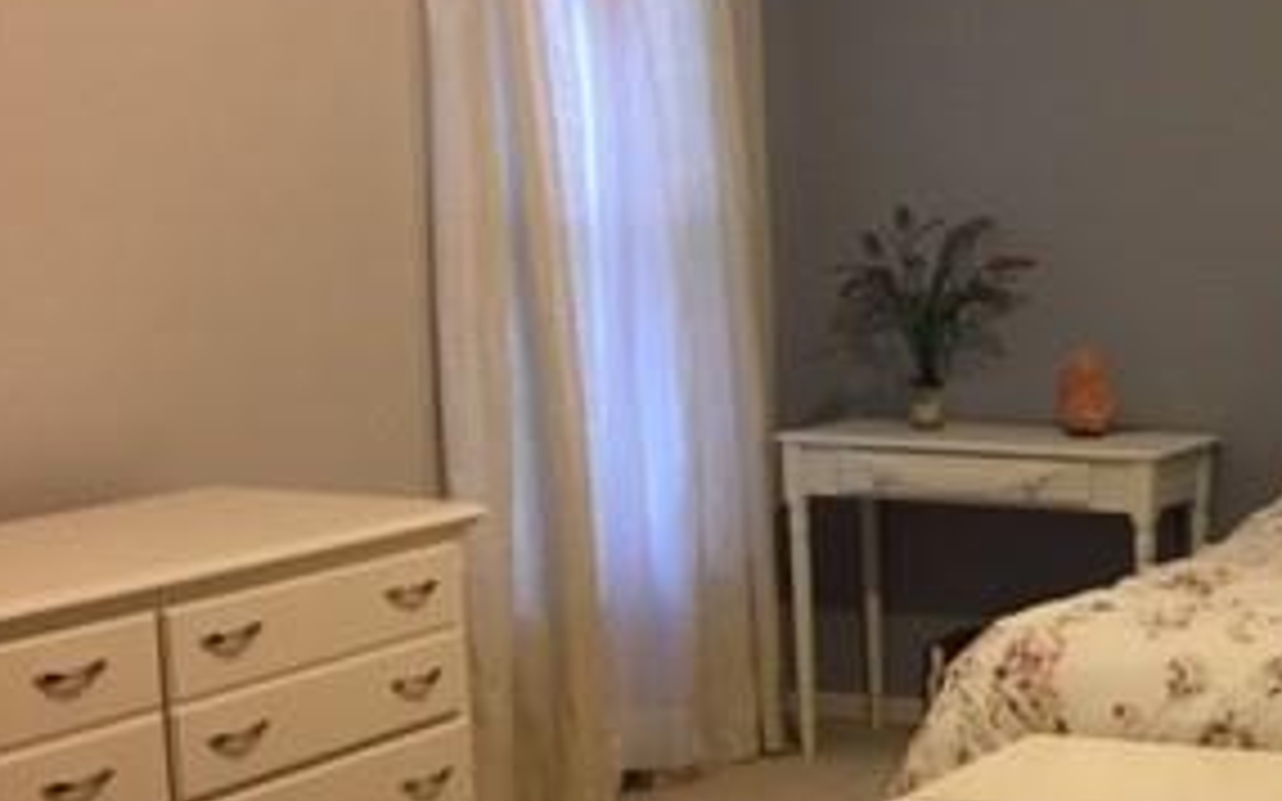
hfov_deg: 27.7
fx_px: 2410
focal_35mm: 69
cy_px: 657
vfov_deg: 18.7
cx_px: 1340
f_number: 2.2
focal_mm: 4.15
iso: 250
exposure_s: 1/24
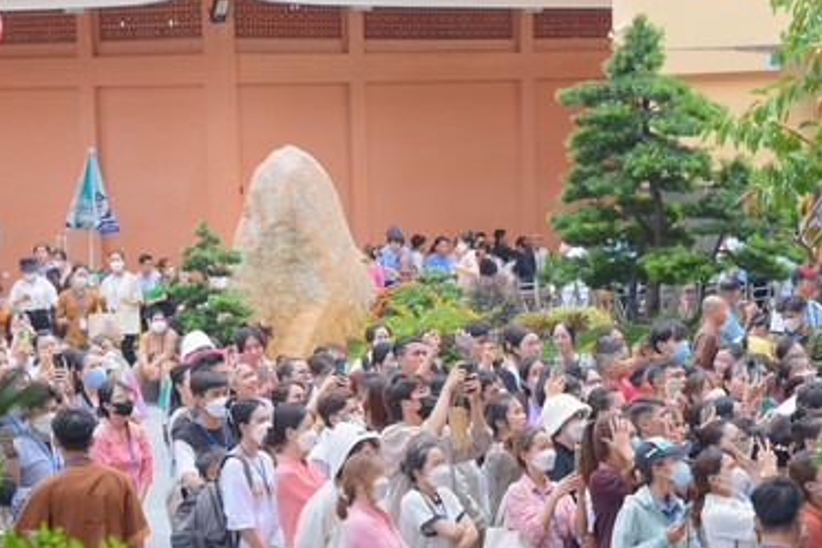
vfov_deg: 10.4
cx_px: 449
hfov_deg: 15.6
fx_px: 2991
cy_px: 425
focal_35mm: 131
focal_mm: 75
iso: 160
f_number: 7.1
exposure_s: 1/160
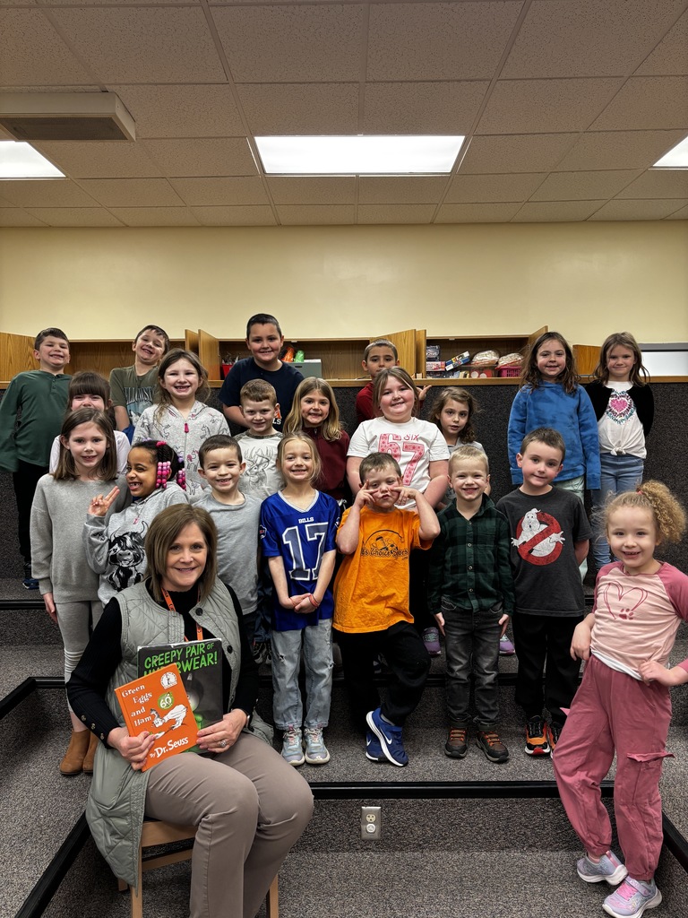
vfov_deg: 67.3
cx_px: 344
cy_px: 459
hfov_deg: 53.1
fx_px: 689
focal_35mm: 26
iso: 160
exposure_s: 1/60
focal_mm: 5.96
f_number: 1.6
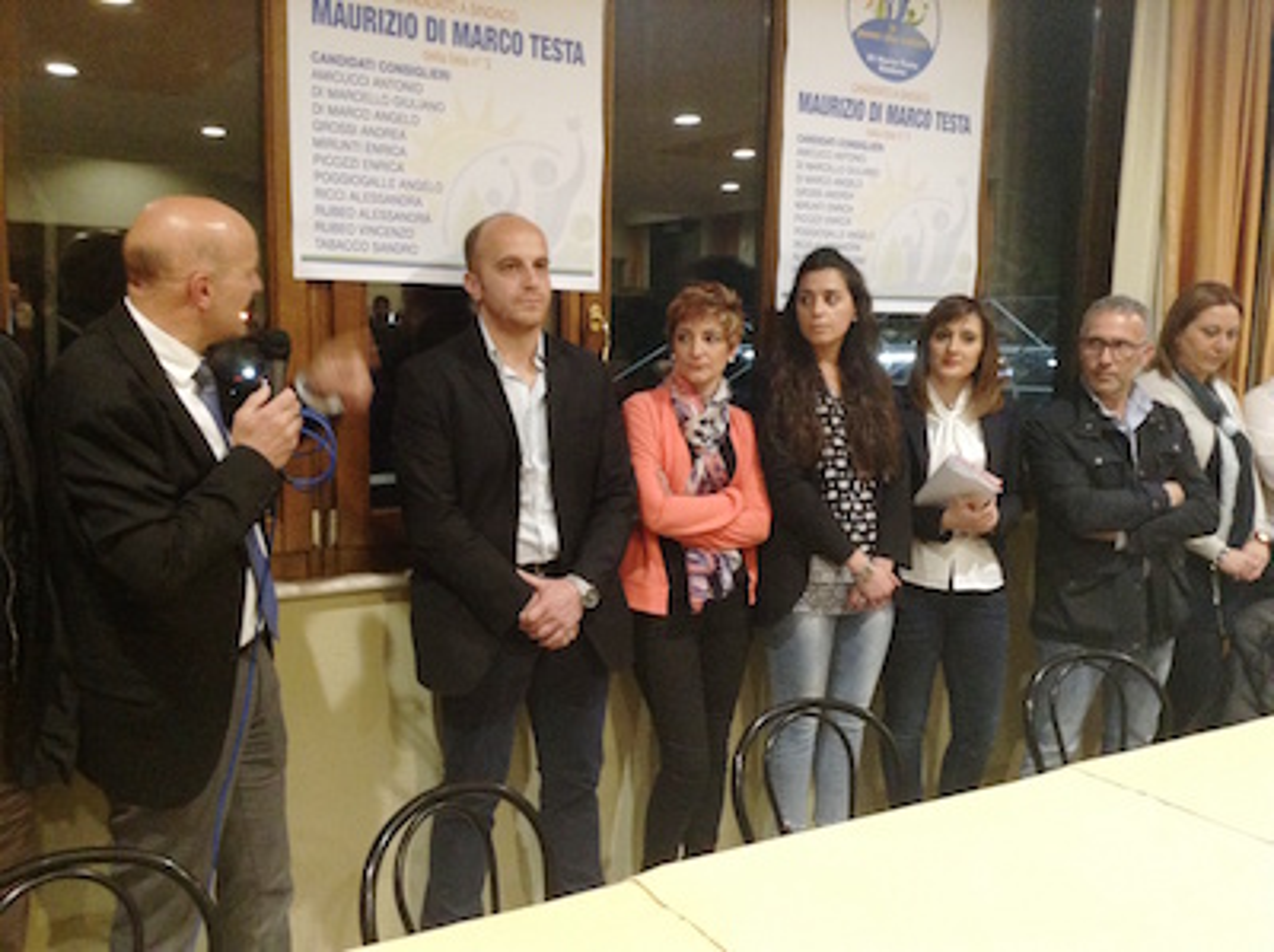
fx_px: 1213
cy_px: 476
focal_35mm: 33
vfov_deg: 42.9
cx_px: 637
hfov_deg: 55.4
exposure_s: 1/24
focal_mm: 3.3
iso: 200
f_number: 2.4
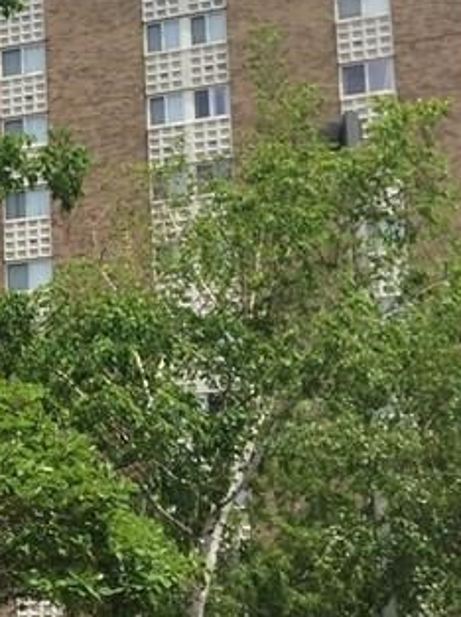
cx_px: -404
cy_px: 461
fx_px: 1690
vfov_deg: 20.5
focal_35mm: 95
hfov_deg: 13.7
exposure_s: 1/1412
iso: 32
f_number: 2.2
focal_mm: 4.15
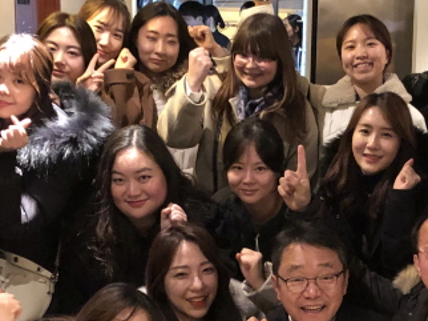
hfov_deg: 22.2
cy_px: 273
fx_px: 1075
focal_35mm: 87
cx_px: 347
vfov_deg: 16.8
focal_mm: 3.99
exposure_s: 1/4
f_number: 1.8
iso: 160
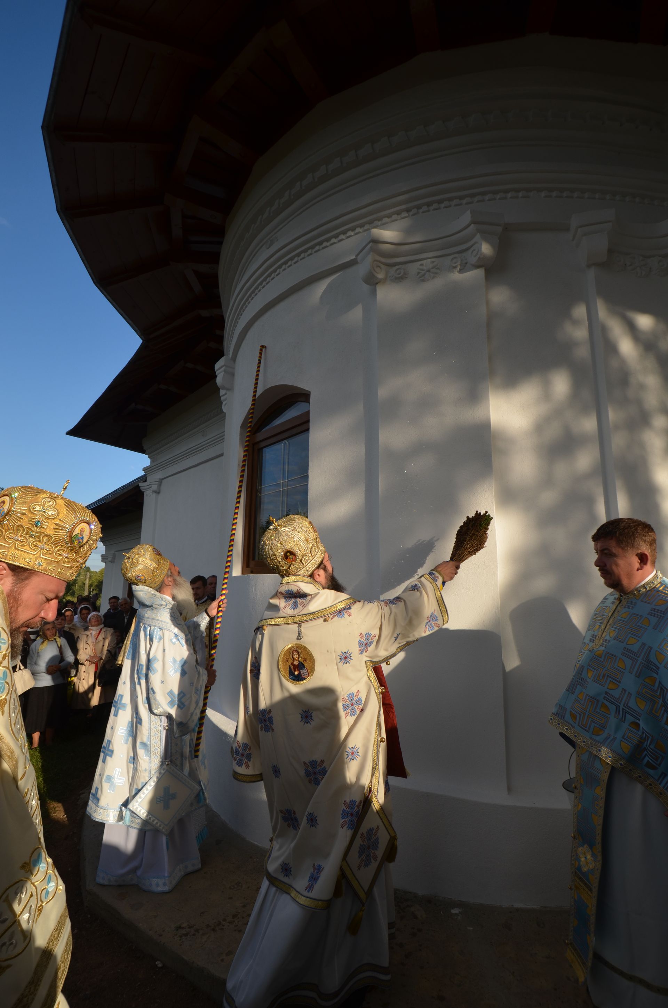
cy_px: 504
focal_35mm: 16
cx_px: 334
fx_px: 461
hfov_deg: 71.8
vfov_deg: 95.1
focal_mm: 11
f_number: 8
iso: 125
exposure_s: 1/250
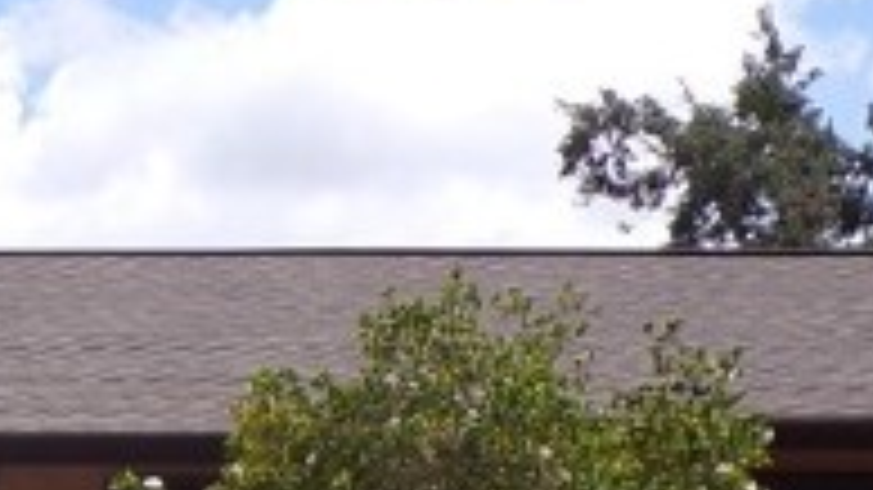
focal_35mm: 138
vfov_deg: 8.7
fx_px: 3194
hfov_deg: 15.2
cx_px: -63
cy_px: 508
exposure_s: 1/1400
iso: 80
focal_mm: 4.3
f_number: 3
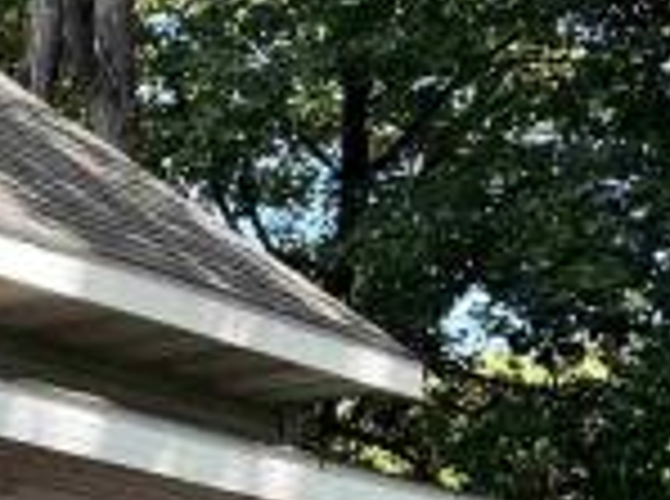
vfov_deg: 9.5
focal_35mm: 155
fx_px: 2993
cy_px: 360
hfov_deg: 10.8
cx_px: -953
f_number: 1.78
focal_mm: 6.76
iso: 80
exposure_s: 1/1869
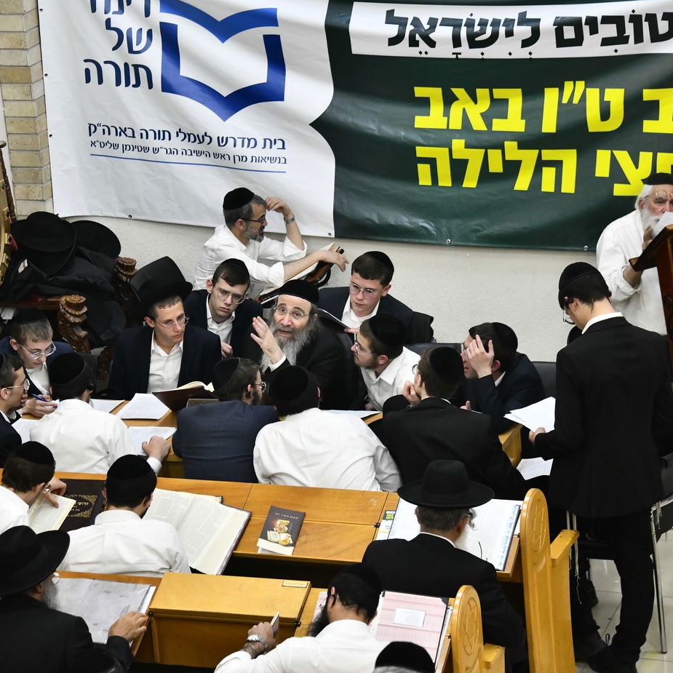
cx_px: 258
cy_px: 338
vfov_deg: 12.9
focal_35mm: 135
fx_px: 2969
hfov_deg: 12.9
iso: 2000
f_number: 5.6
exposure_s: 1/200
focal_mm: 105
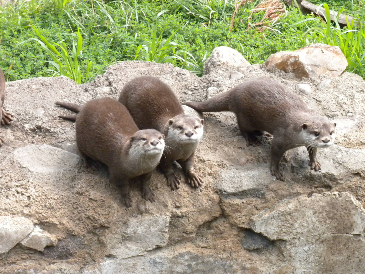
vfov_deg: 12.5
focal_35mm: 119
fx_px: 1255
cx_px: 182
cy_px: 137
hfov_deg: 16.6
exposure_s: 1/336
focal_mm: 21
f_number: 5.1
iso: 400
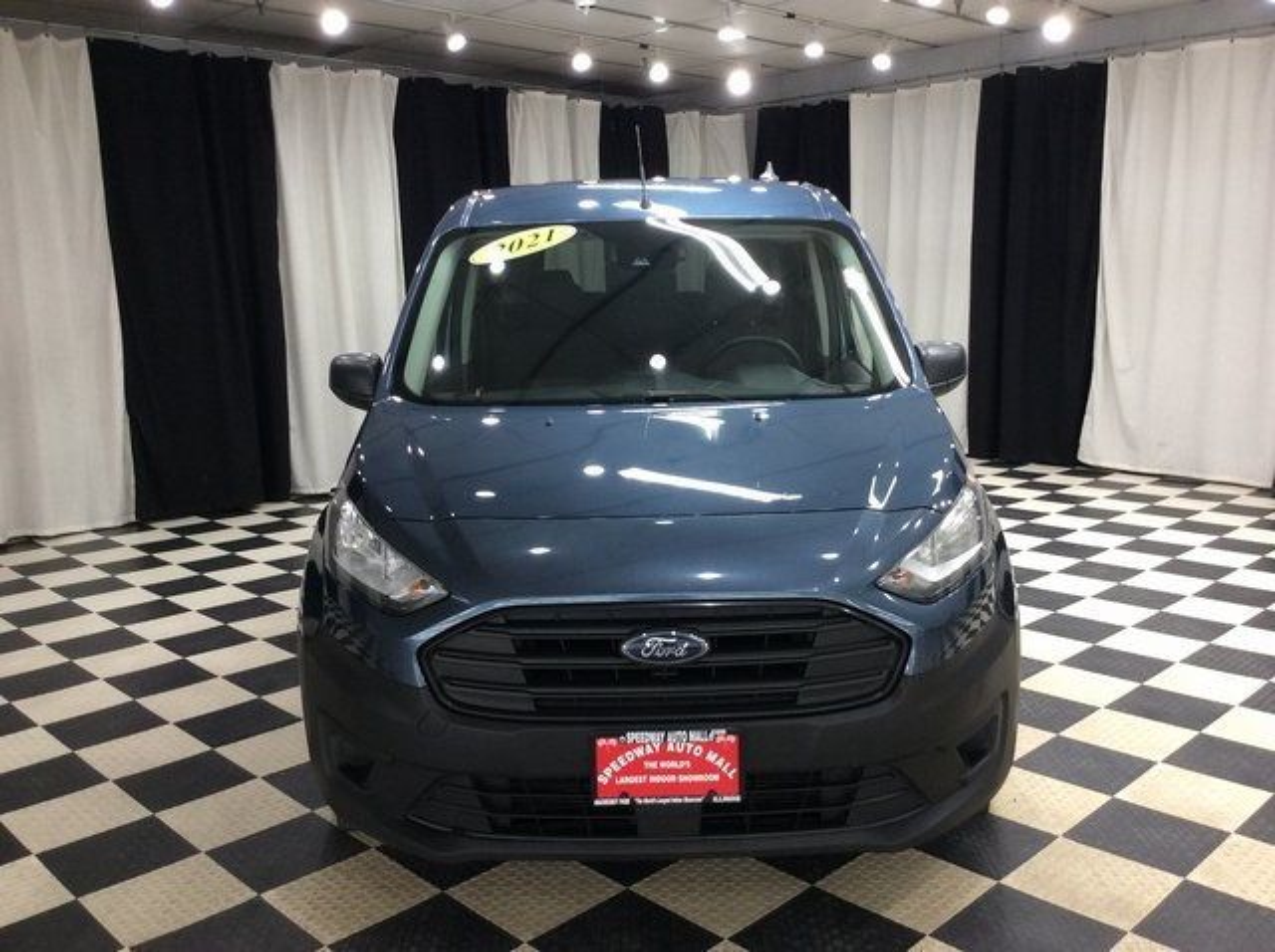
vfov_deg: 44.1
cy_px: 476
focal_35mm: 32
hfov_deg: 56.9
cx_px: 638
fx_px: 1177
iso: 80
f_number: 2.4
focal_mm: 3.3
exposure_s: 1/24
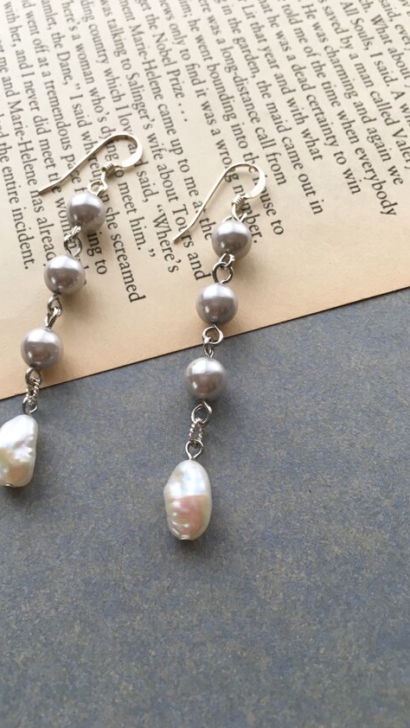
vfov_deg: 61.0
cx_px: 176
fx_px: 618
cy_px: 368
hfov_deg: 36.6
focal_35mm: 32
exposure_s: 1/30
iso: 50
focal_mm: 4.15
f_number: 2.2
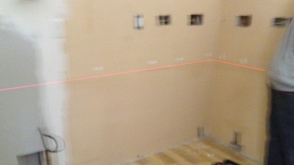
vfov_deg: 30.3
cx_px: 146
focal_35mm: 39
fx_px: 304
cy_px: 101
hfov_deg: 51.6
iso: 800
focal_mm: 4.28
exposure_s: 1/15
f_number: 2.4
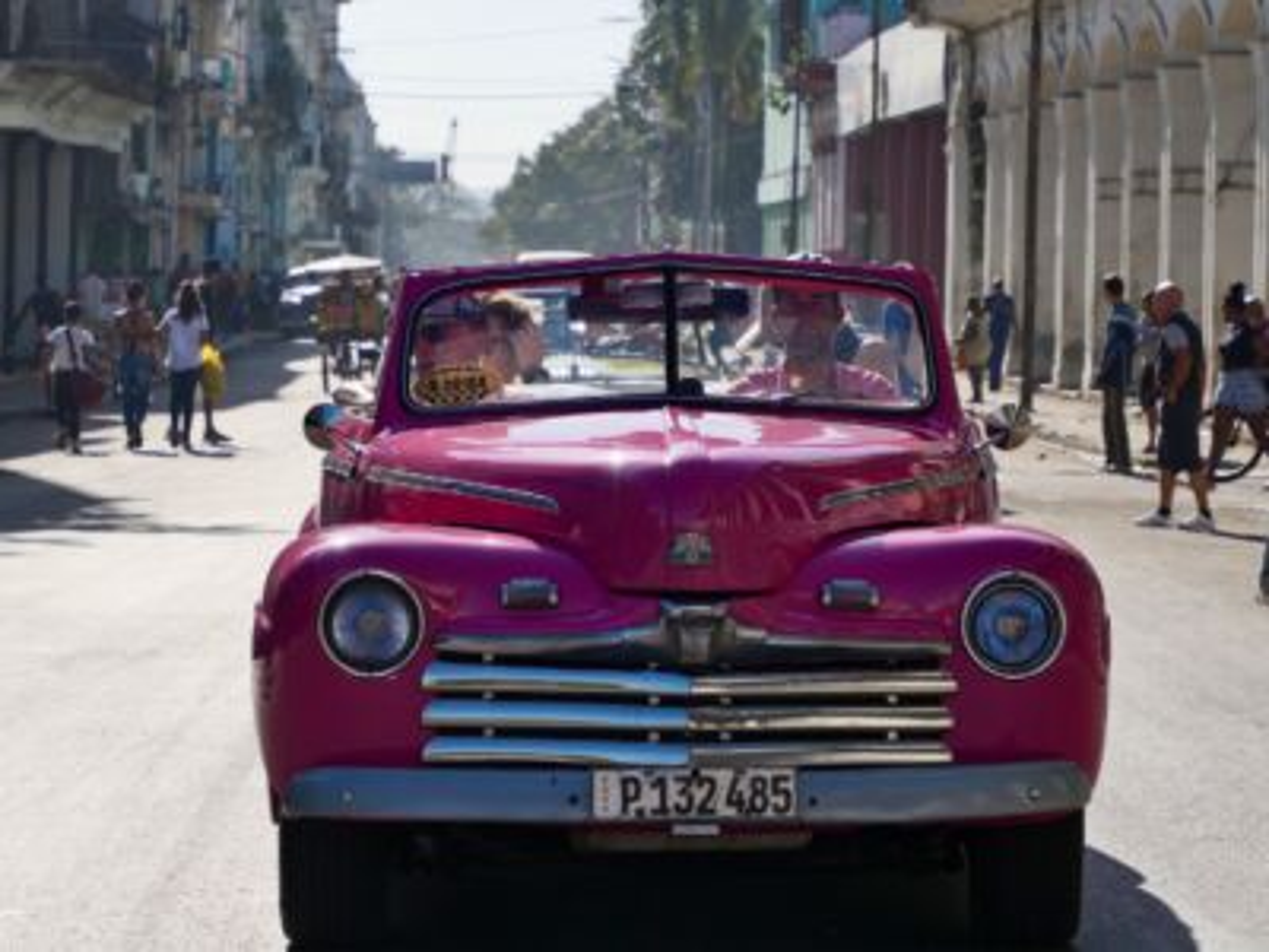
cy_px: 476
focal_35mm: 160
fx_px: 5865
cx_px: 634
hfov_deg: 12.3
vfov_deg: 9.3
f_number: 8
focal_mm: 80
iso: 200
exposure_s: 1/640
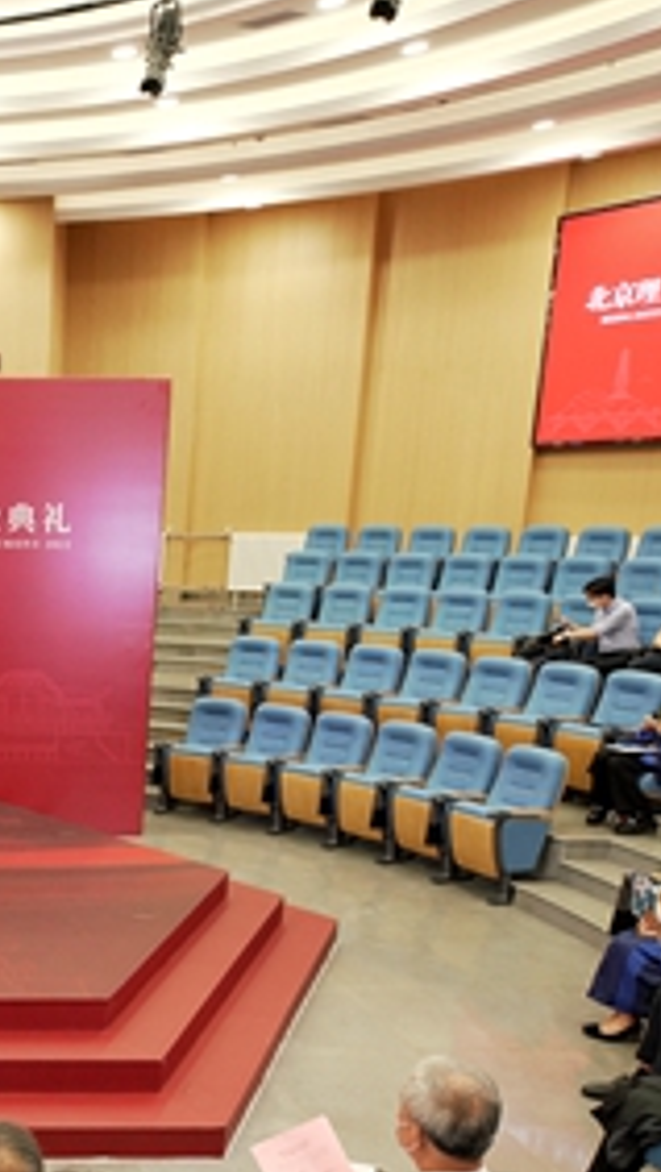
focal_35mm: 38
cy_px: 854
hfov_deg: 26.8
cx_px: -179
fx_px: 1182
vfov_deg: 50.9
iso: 2500
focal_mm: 16
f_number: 5.6
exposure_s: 1/60
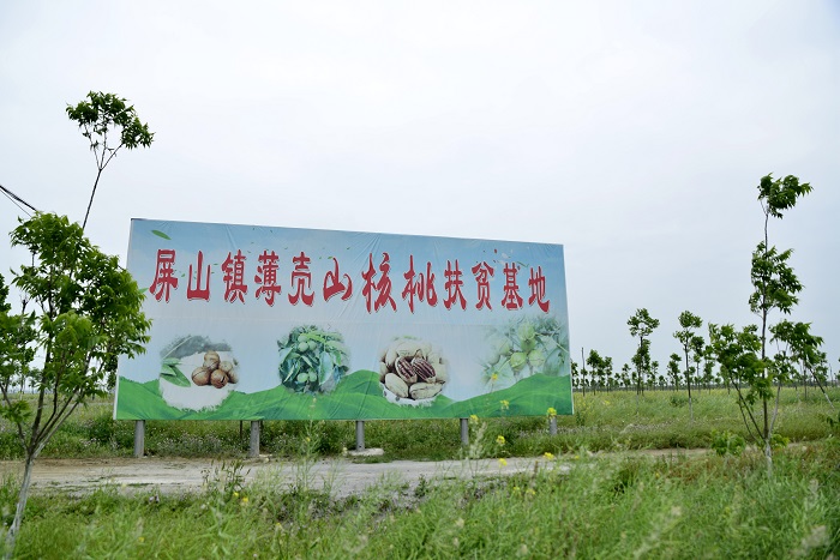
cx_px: 420
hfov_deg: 73.7
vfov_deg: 53.2
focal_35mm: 24
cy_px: 280
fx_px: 560
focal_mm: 24
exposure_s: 1/500
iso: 100
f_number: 4
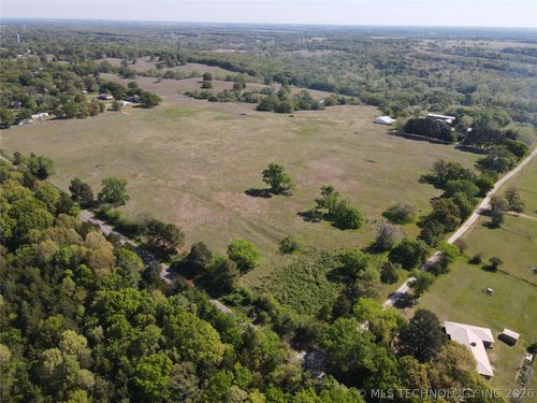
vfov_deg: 56.8
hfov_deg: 71.6
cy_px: 202
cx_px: 268
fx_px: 372
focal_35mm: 24
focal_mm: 4.5
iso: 100
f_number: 2.8
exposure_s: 1/500
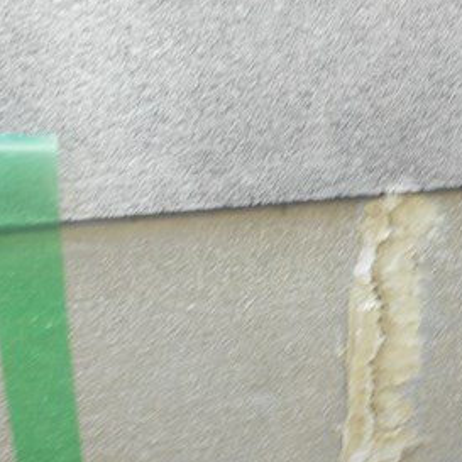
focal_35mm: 60
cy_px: 286
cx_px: 377
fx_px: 906
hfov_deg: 27.9
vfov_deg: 28.5
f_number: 3.3
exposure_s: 1/30
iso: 80
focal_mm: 4.1
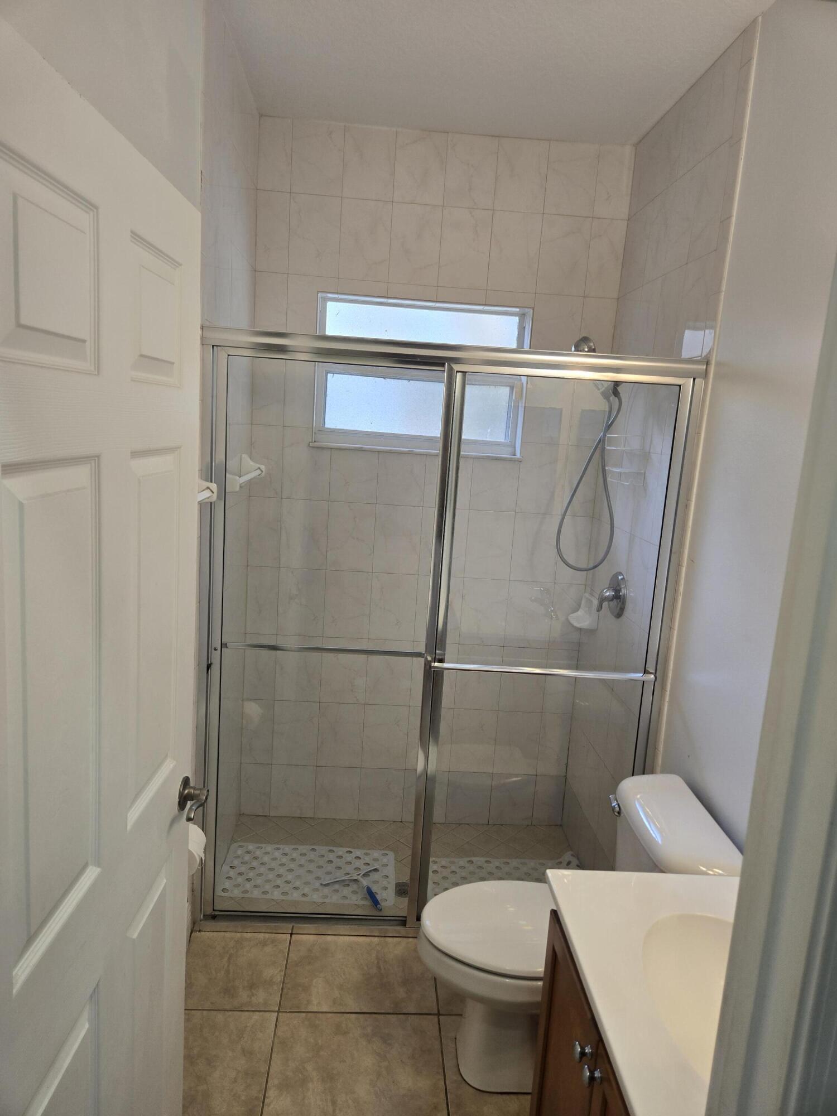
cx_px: 418
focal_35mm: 23
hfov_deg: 58.9
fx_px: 742
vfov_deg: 73.9
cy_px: 558
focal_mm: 5.4
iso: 80
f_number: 1.8
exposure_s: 1/120
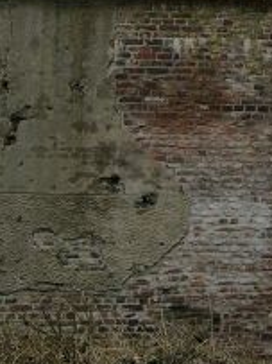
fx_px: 1395
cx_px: 313
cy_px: -143
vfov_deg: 14.1
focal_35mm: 133
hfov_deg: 11.0
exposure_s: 1/104
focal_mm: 9.29
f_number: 4
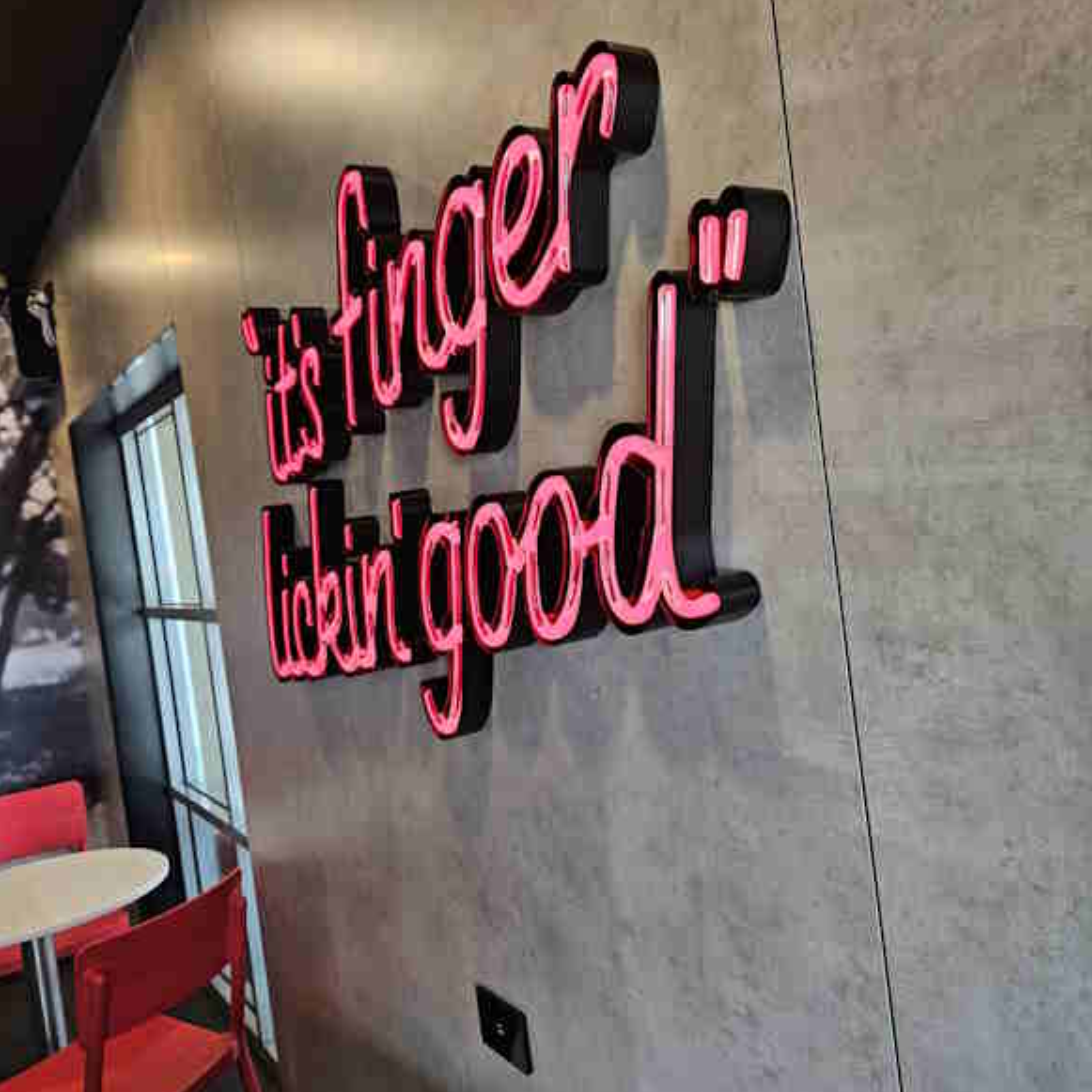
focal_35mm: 28
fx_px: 999
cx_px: 545
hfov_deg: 57.3
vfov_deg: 57.3
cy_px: 566
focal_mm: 5.4
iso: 125
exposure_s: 1/100
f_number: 1.8
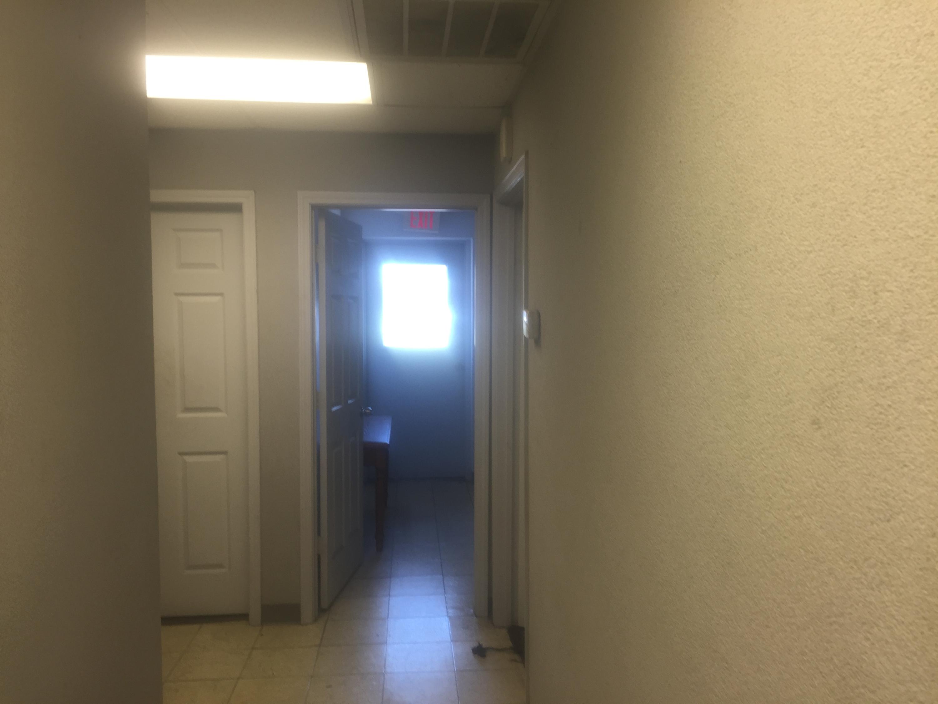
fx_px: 786
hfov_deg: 61.7
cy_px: 352
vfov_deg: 48.2
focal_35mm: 29
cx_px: 469
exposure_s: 1/40
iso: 40
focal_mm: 4.15
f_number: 2.2
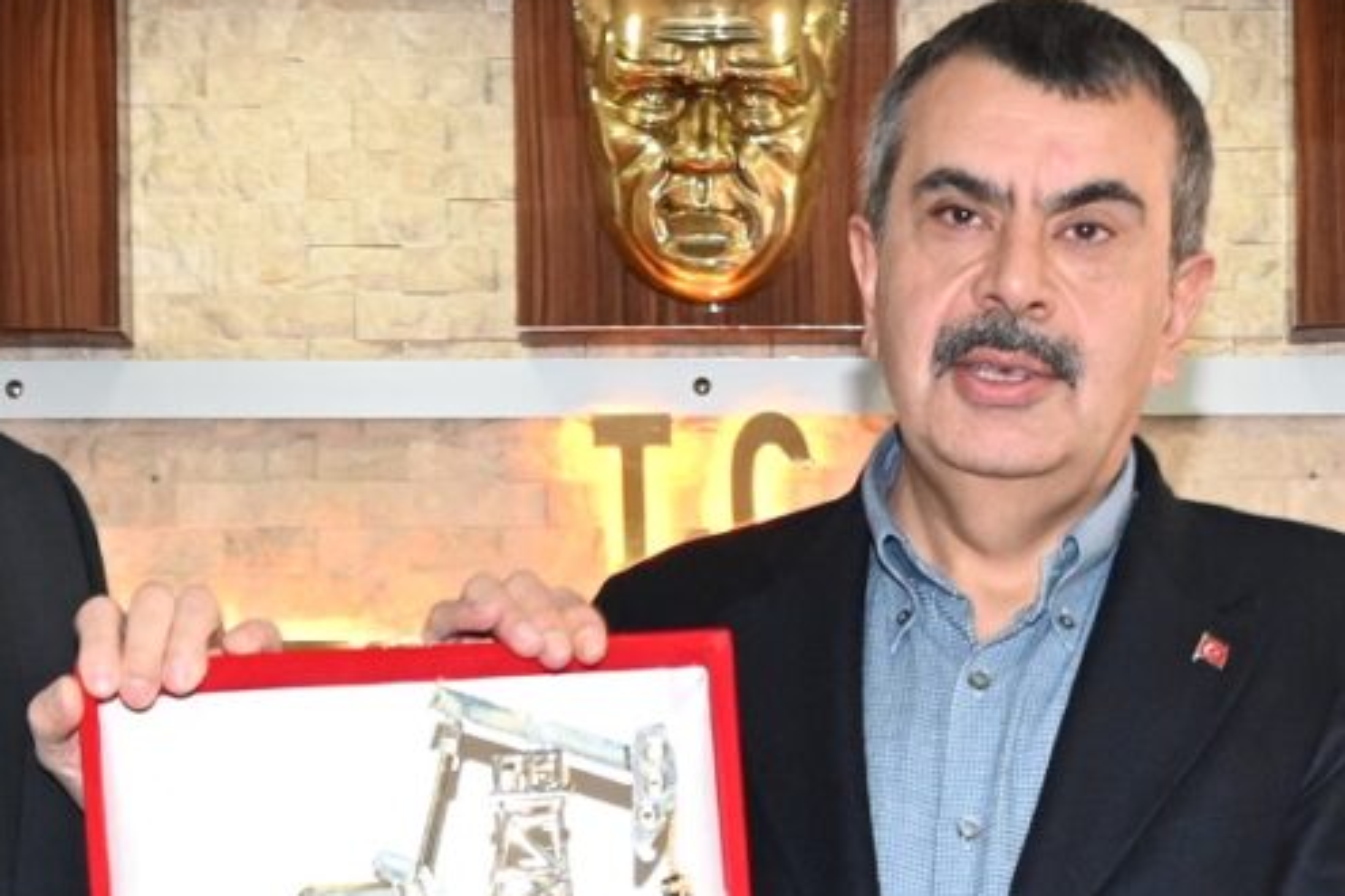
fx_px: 4632
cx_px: 826
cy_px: 1506
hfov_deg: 16.5
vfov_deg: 10.5
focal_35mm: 124
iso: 1600
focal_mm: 24
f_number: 4
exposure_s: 1/60
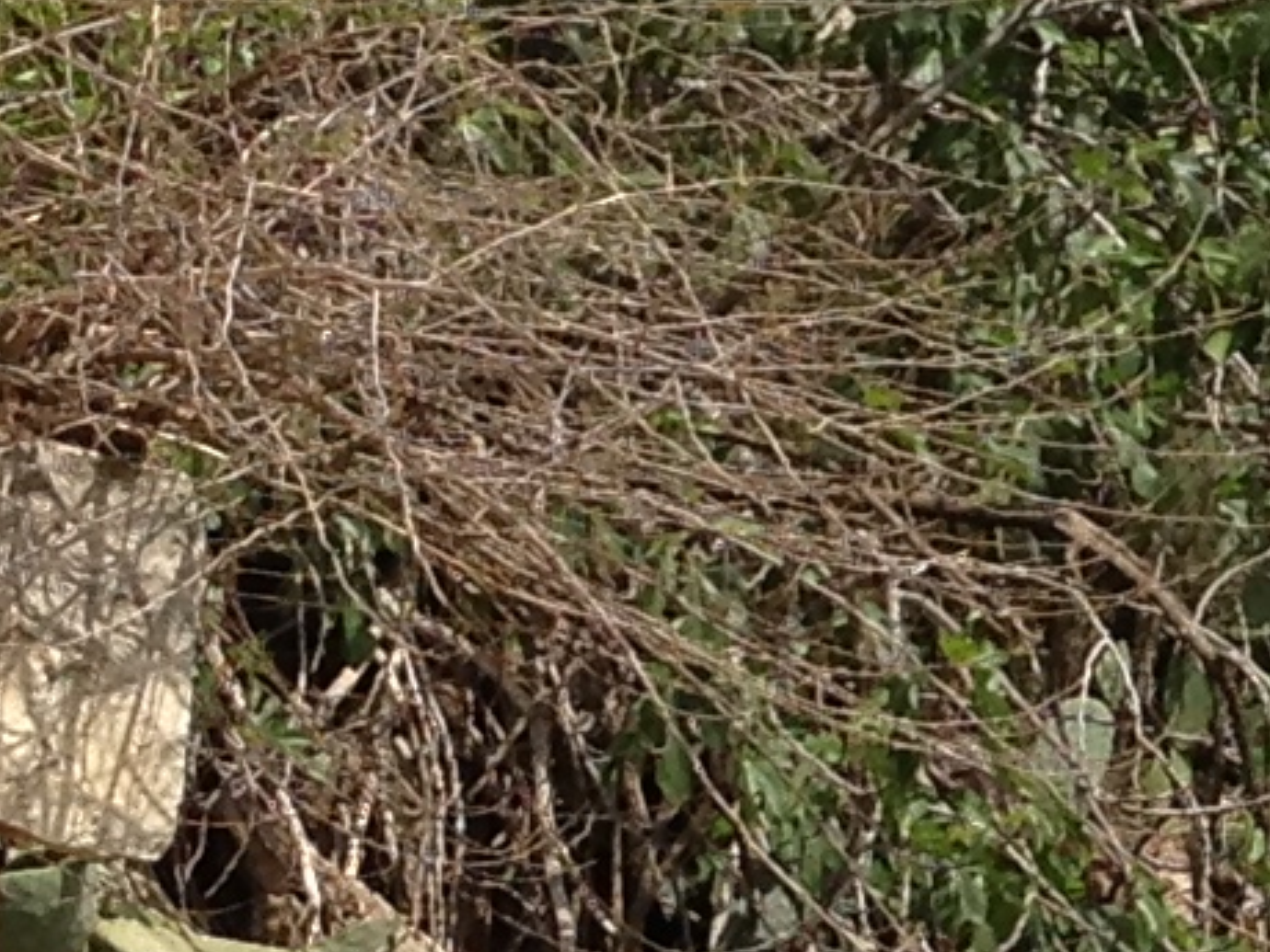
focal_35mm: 234
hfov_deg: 8.2
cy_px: 298
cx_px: 2093
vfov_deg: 6.3
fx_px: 8585
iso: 50
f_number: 2.4
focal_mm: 4.12
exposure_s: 1/1595
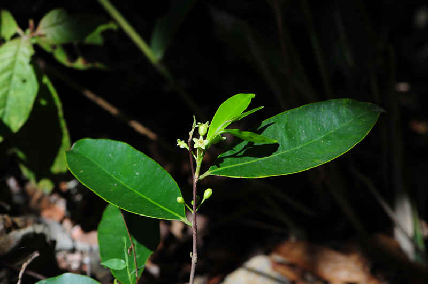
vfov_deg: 8.7
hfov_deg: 13.1
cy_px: 142
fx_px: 1870
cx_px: 214
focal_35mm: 158
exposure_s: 1/320
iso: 200
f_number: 8
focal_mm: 105
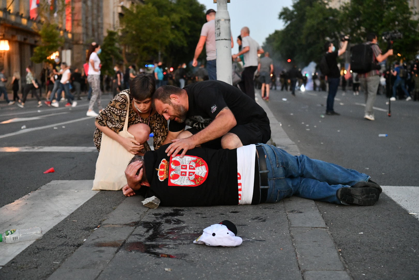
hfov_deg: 38.2
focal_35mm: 52
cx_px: 210
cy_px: 140
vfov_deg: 26.0
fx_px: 605
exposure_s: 1/160
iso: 6400
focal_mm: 52
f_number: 4
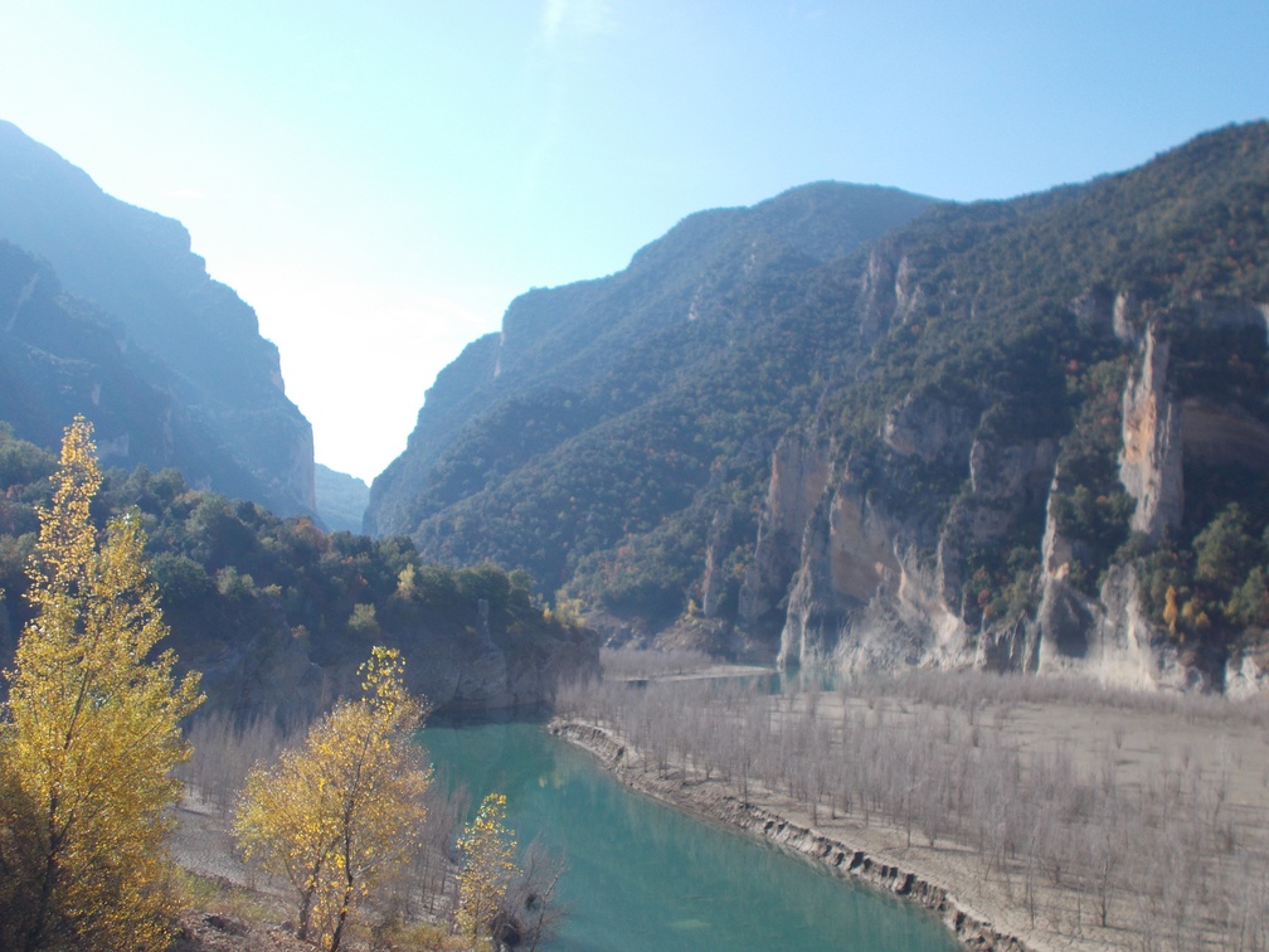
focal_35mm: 39
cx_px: 634
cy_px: 476
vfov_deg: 36.8
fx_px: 1430
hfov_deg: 47.9
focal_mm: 6.9
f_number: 9.8
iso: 80
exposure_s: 1/100
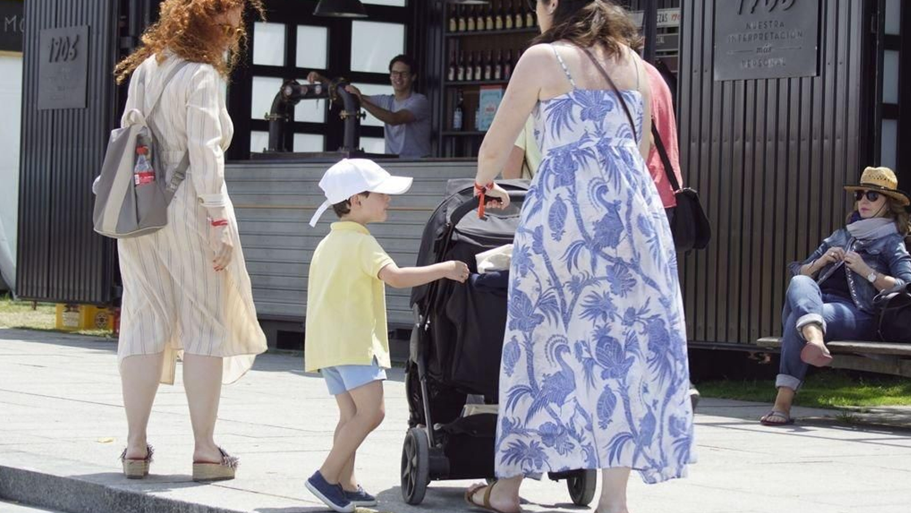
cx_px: 456
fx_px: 2863
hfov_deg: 18.1
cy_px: 227
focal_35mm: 119
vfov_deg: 10.2
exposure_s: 1/250
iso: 100
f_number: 6.3
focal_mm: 75
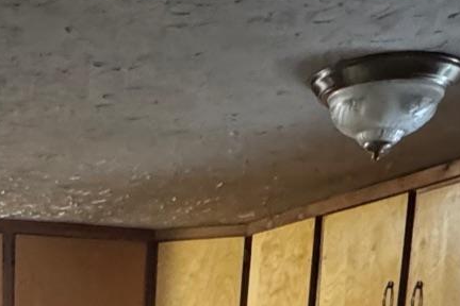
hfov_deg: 27.8
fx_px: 882
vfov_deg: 14.2
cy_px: 715
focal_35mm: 69
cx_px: 22
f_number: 2.2
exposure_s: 1/40
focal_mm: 2.22
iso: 1000
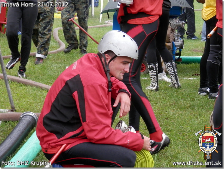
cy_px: 84
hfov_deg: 18.5
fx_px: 686
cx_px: 112
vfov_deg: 14.0
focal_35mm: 106
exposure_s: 1/80
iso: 200
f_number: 5
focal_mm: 19
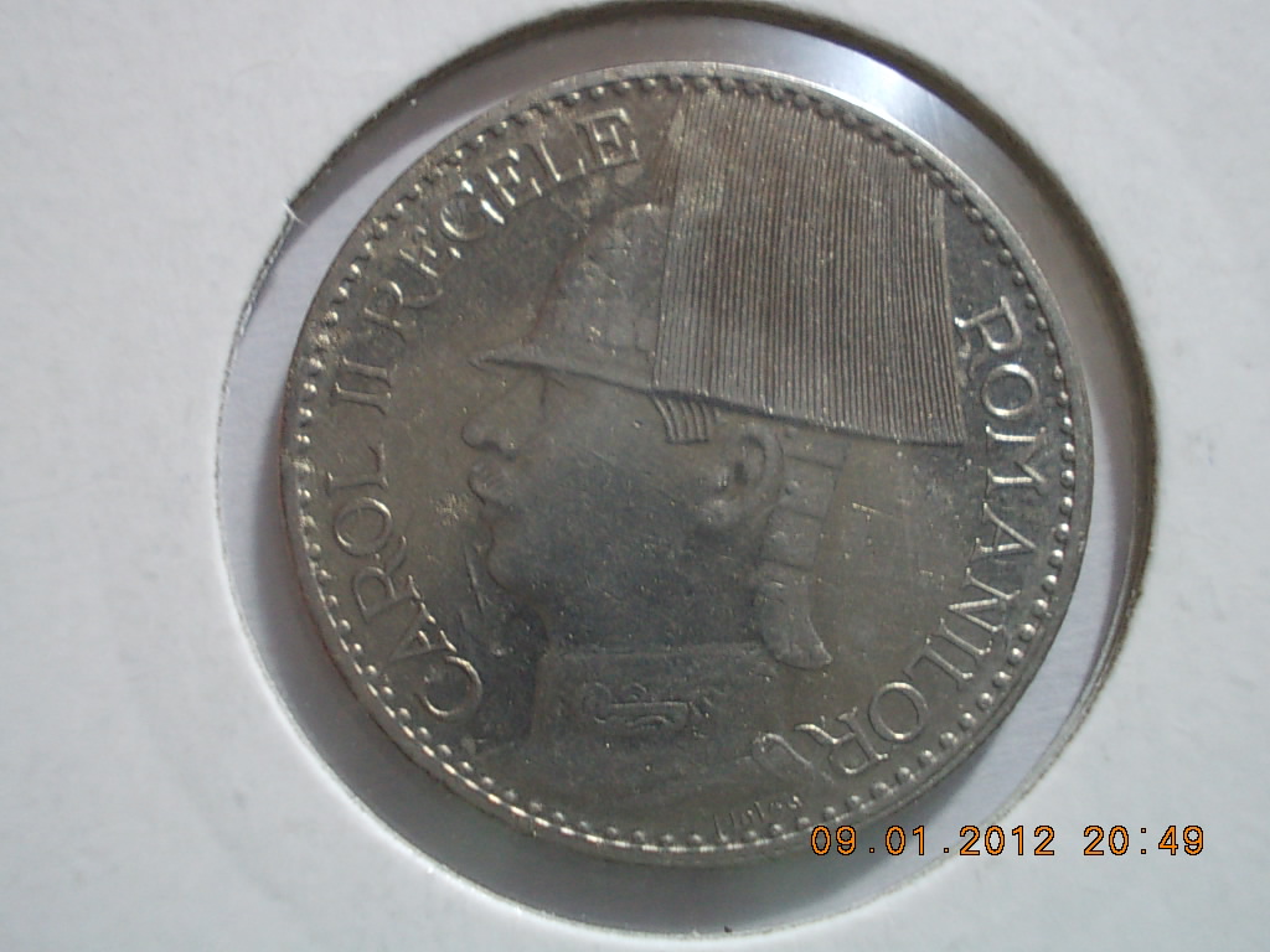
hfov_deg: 43.9
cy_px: 476
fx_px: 1578
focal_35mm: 43
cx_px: 635
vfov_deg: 33.6
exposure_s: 1/6
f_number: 3.3
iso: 200
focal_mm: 6.1
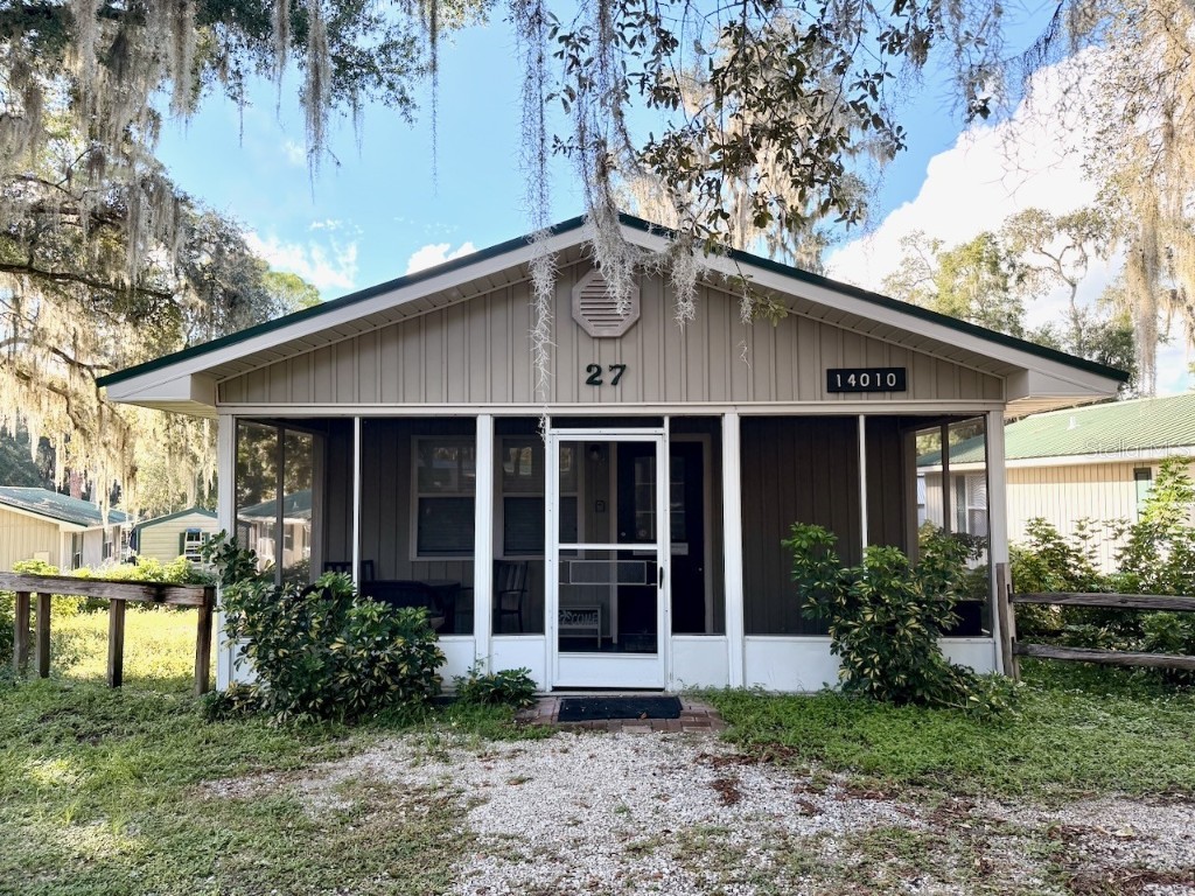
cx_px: 598
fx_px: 829
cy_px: 448
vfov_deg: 56.8
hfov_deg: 71.6
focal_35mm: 24
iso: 100
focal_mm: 6.76
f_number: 1.78
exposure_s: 1/955
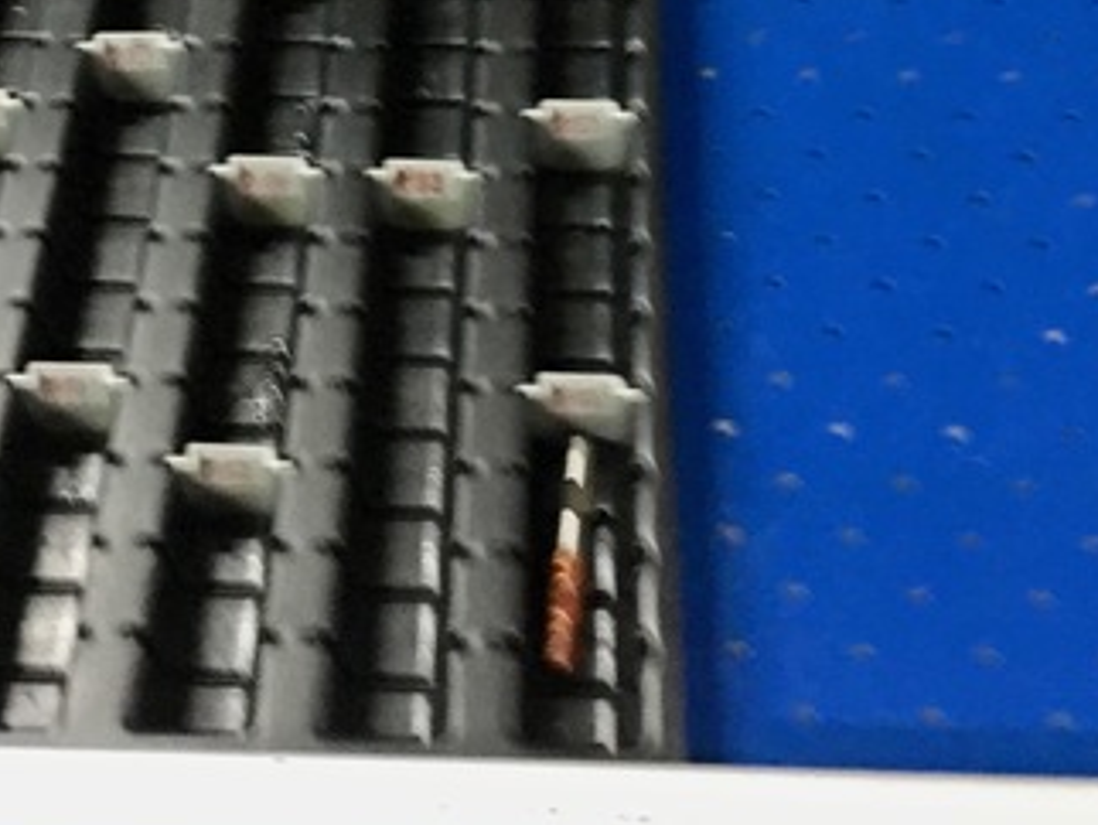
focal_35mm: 63
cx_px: 508
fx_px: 2000
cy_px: -43
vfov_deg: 22.2
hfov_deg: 30.7
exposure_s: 1/17
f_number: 2.2
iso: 500
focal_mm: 4.15
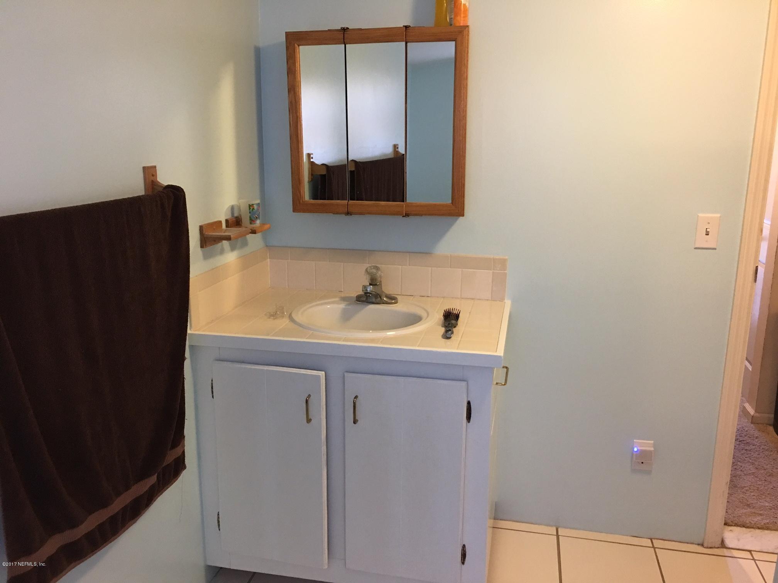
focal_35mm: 29
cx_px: 389
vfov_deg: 48.2
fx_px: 652
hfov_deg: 61.7
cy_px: 292
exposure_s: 1/15
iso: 80
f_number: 2.2
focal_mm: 4.15
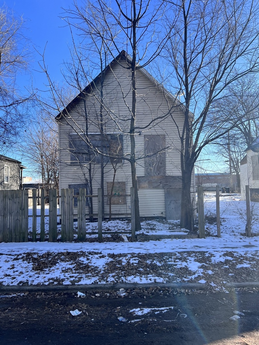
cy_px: 172
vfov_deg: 67.3
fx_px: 259
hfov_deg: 53.1
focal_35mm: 26
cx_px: 130
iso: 50
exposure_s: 1/1531
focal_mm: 5.7
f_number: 1.5
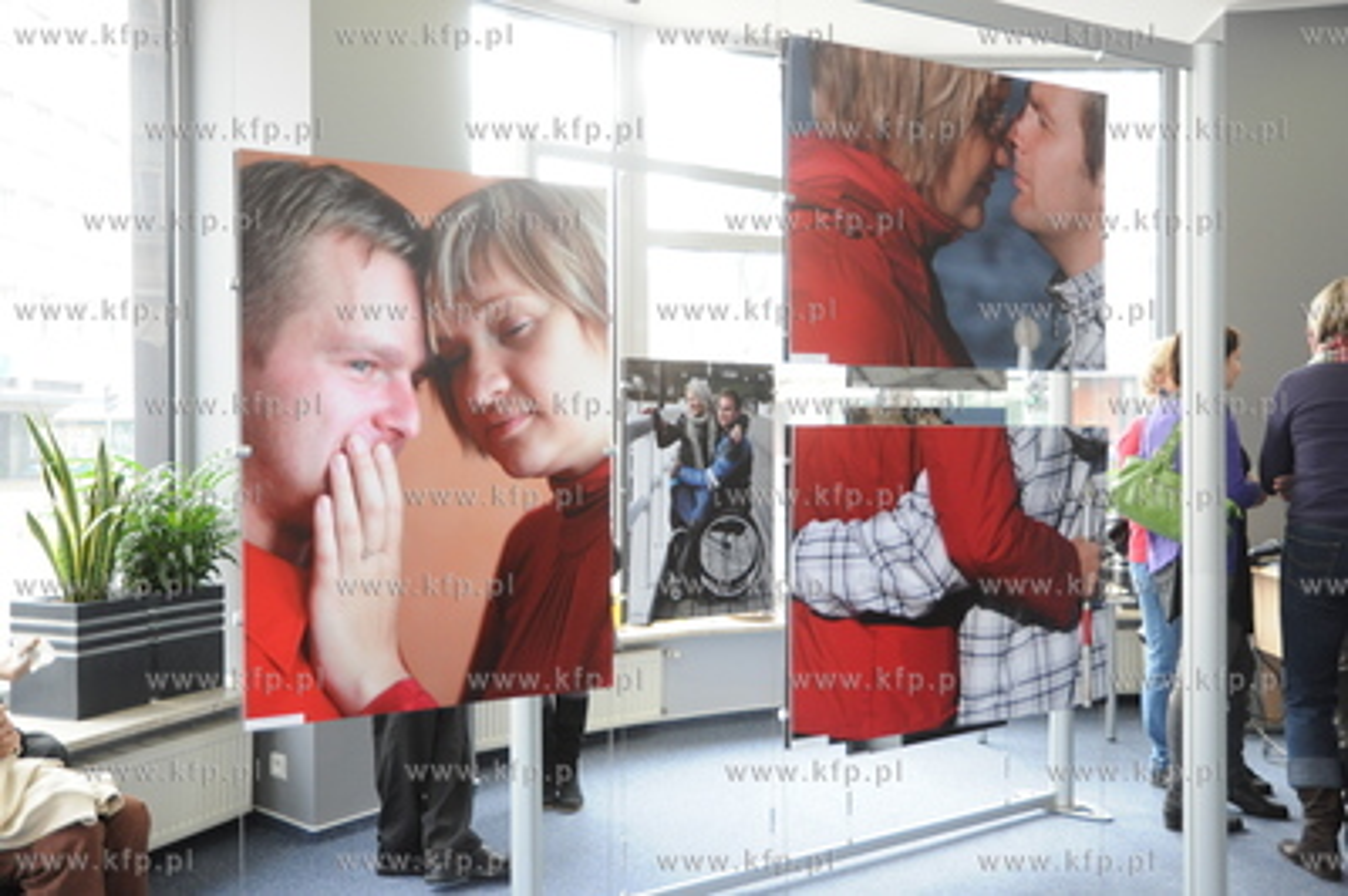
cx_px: 674
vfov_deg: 39.9
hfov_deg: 57.3
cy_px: 448
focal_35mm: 33
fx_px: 1235
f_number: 4
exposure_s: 1/30
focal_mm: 22
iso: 800
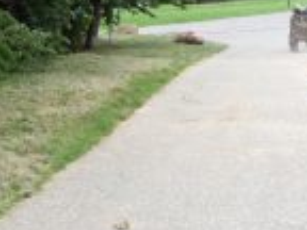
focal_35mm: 115
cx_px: -28
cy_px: -2
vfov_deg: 12.7
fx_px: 1020
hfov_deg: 16.6
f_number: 3.6
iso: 100
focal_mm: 5.6
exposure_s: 1/125
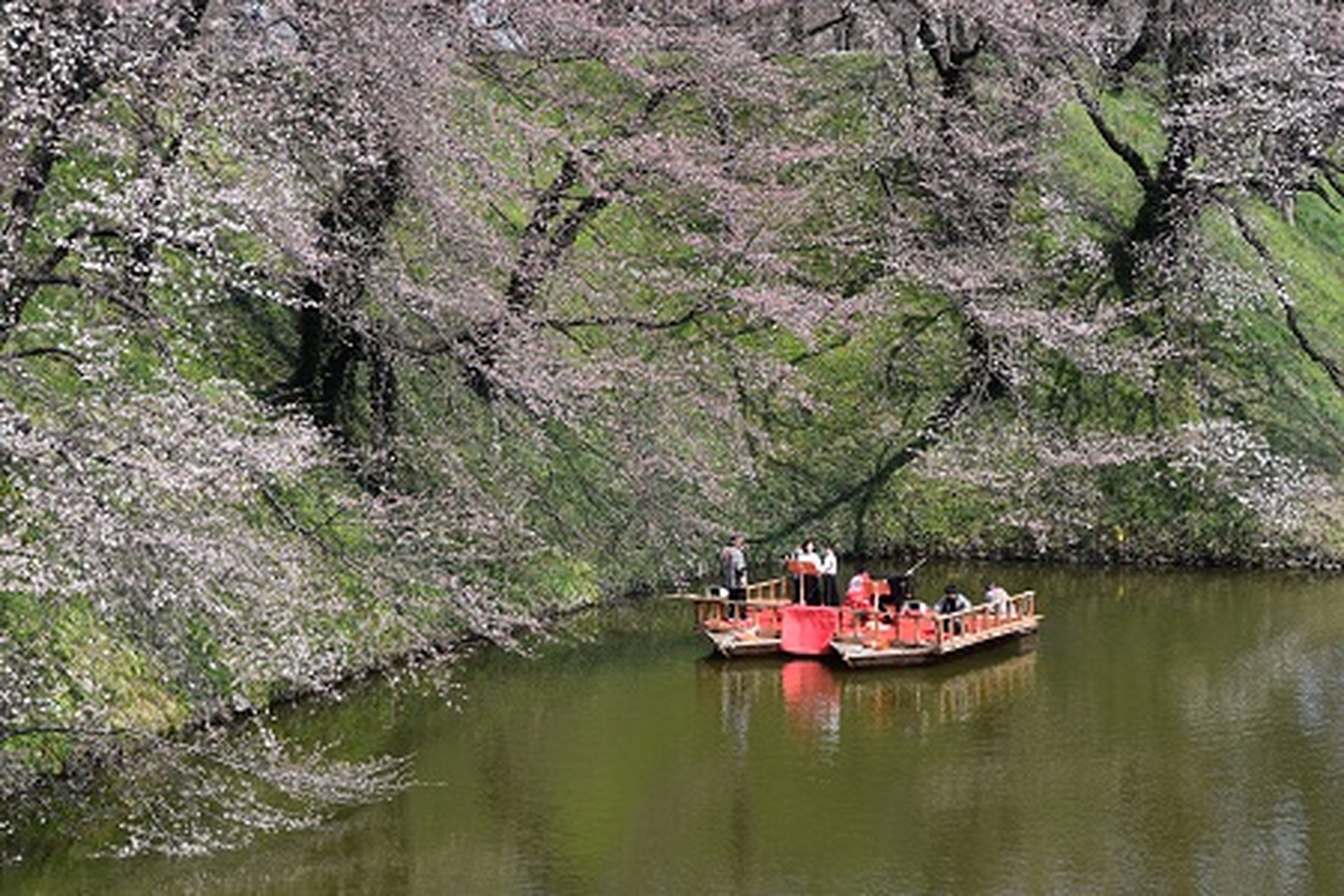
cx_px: 672
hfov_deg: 24.6
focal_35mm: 82
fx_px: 3080
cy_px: 448
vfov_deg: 16.6
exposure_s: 1/250
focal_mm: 55
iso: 200
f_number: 8
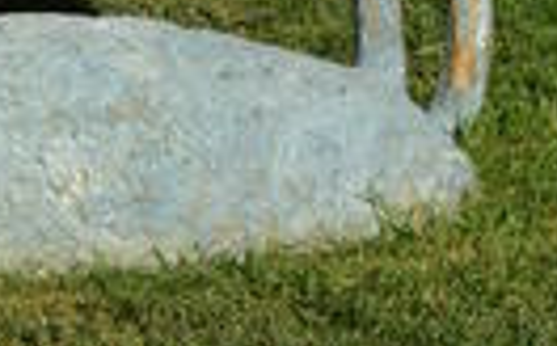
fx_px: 3565
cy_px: -532
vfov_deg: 5.3
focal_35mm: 235
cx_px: 217
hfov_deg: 8.9
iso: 100
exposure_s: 1/250
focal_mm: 35
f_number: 9
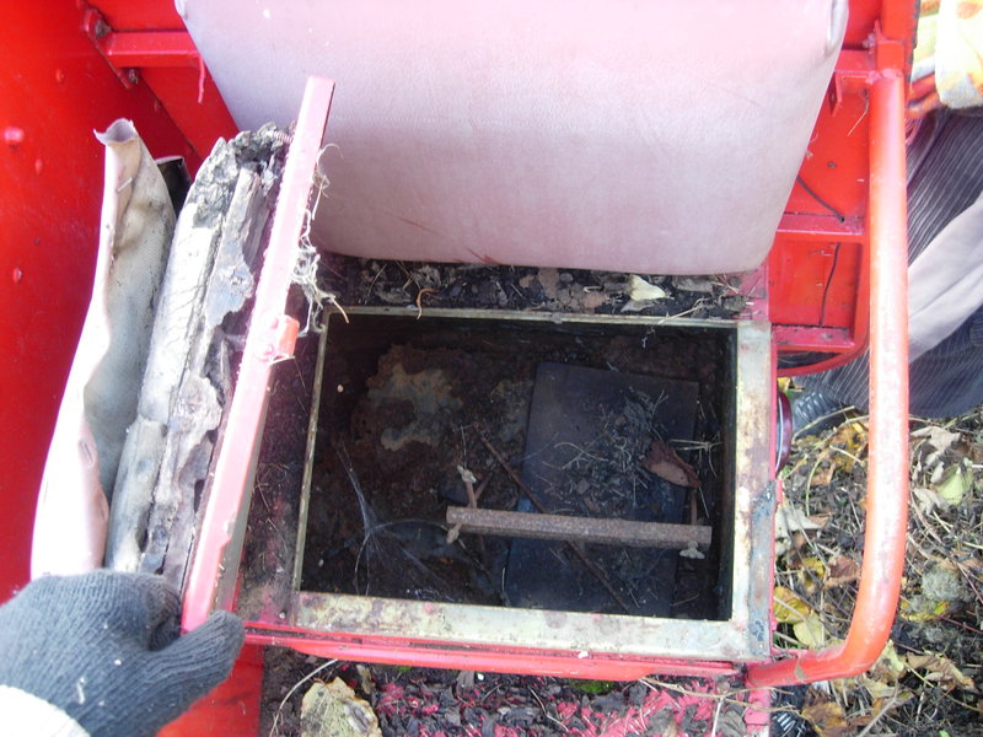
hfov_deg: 49.0
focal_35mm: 38
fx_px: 1079
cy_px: 368
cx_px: 492
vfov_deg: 37.7
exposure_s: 1/15.1
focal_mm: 7.8
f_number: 2.8
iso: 79
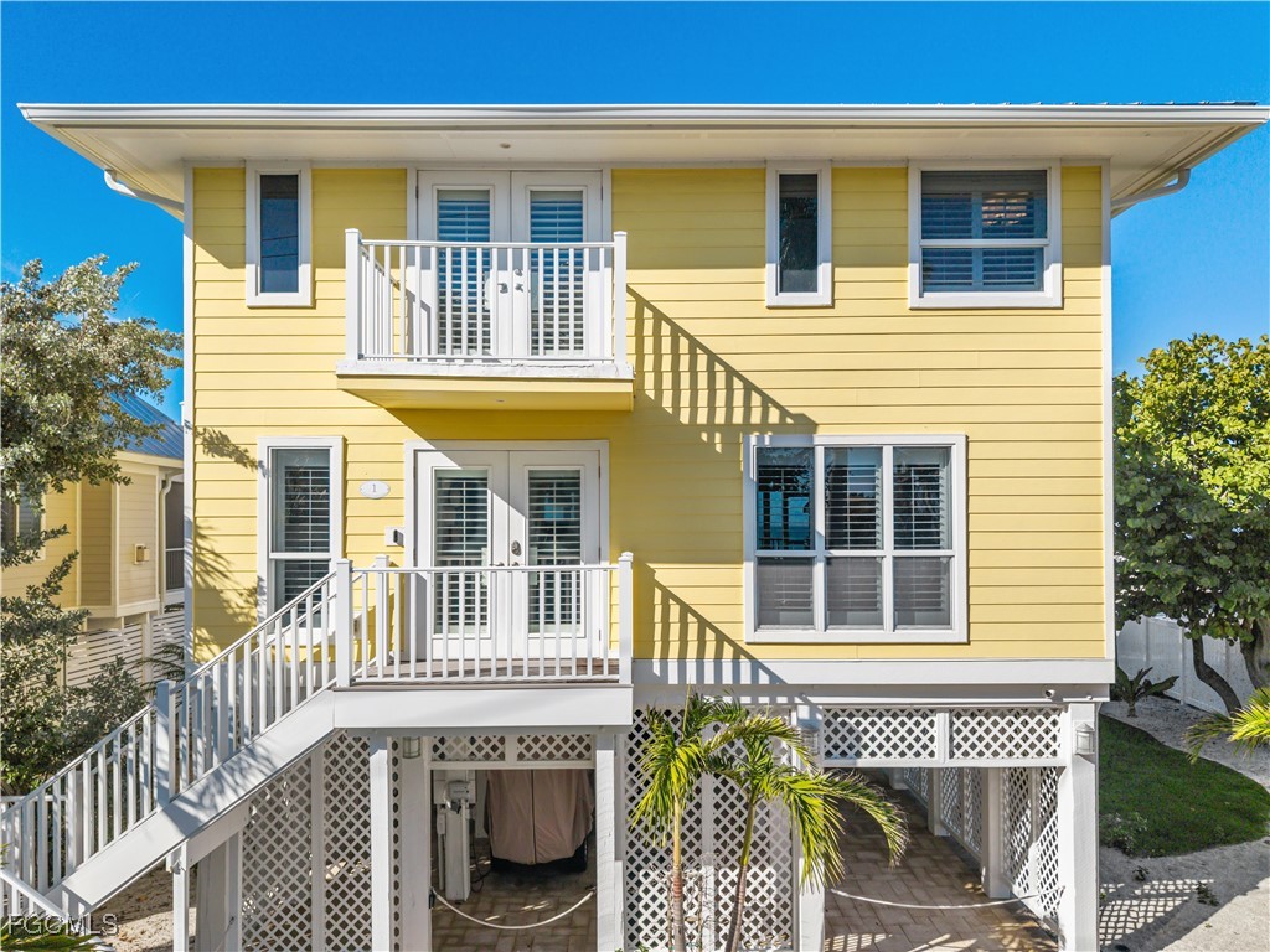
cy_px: 476
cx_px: 635
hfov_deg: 71.6
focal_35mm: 24
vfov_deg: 56.8
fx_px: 881
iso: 100
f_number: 1.8
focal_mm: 8.67
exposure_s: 1/500
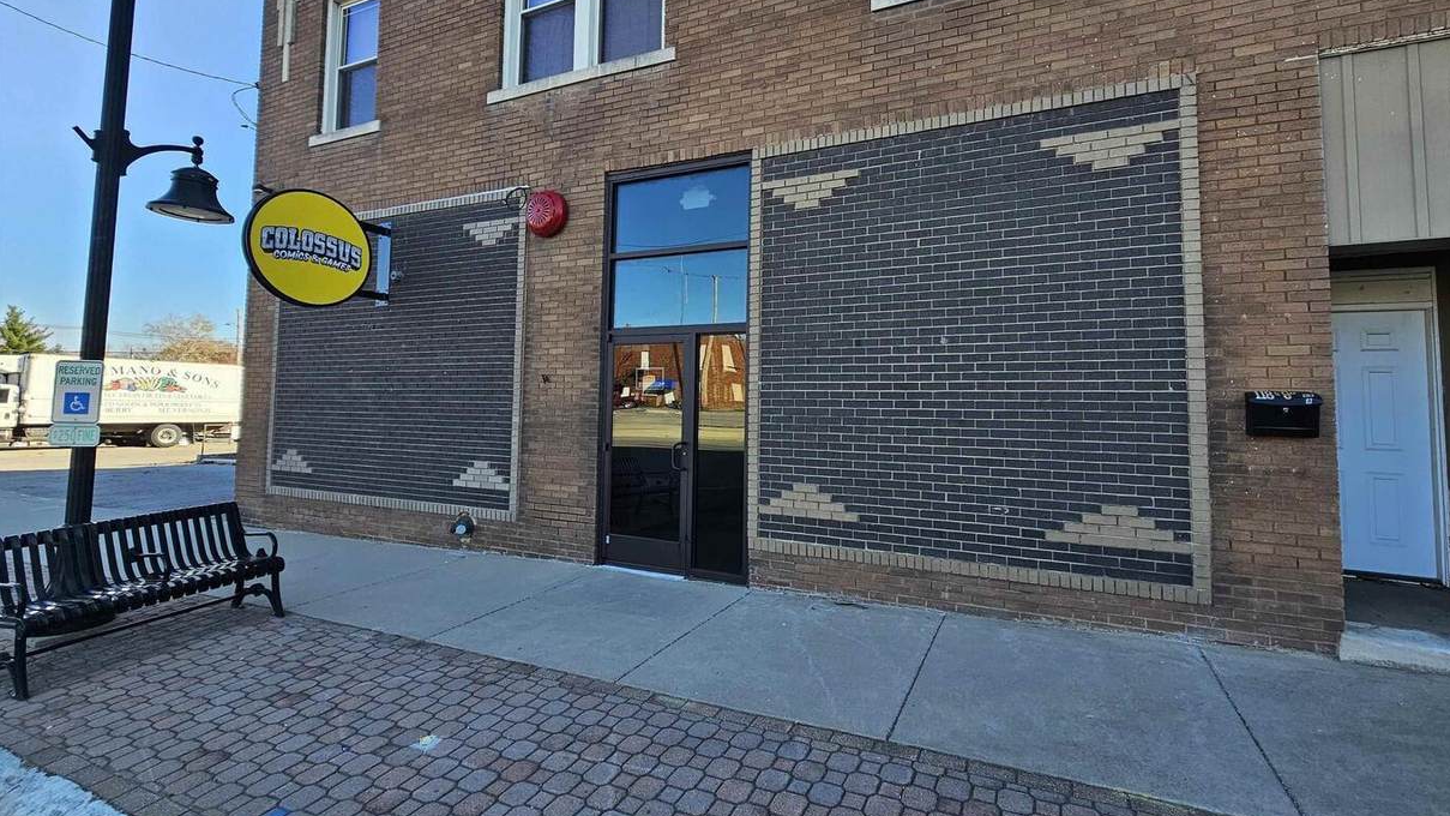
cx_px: 765
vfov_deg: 70.2
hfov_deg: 102.9
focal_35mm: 15
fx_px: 577
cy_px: 352
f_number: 2.2
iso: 50
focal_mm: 2.2
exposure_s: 1/362
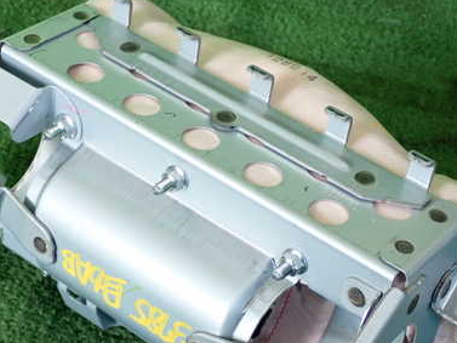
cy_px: 240
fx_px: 1136
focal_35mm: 86
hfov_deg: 22.7
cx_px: 246
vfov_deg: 17.1
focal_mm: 9.65
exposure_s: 1/125
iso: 320
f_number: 3.3
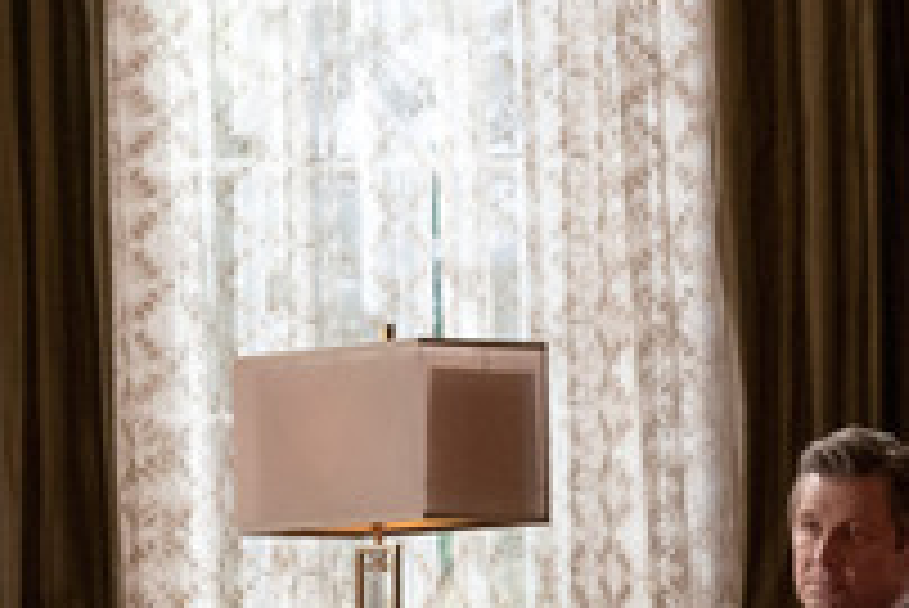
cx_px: 18
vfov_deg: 5.1
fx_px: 6822
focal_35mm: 270
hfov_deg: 7.6
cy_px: 581
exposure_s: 1/125
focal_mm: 70
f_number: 3.2
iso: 4000
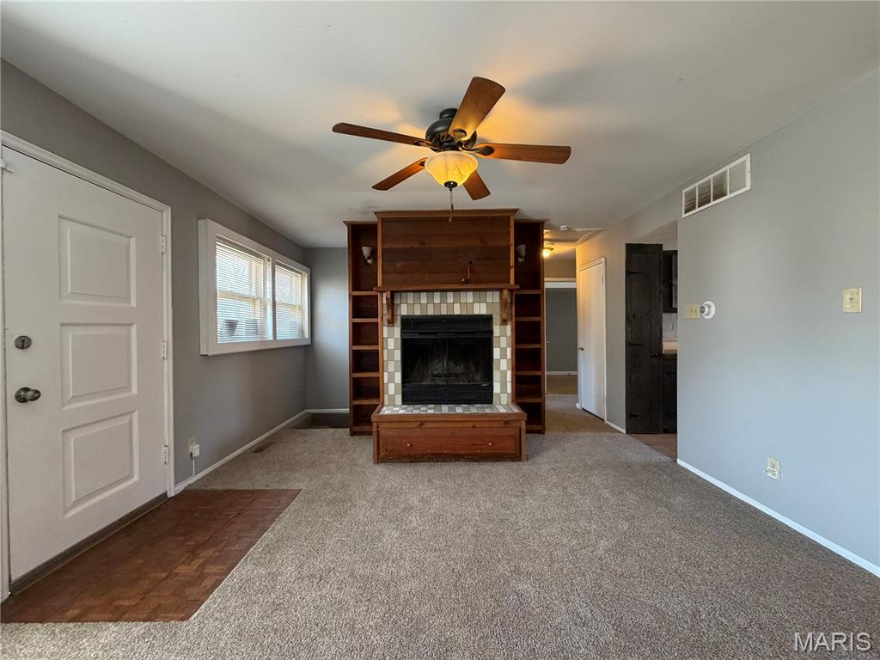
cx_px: 440
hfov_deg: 102.1
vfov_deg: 85.7
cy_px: 330
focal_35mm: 14
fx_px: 356
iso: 250
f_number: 2.2
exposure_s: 1/60
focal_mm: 2.22
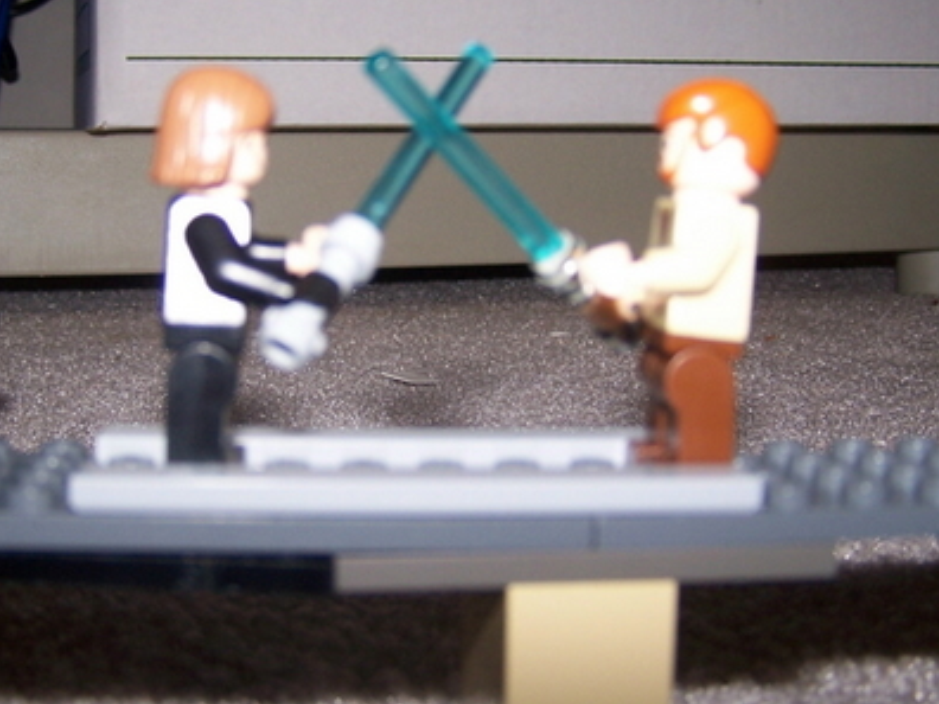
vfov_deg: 25.6
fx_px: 1546
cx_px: 434
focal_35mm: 57
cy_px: 297
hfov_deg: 33.8
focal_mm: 6.3
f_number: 2.8
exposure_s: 1/60
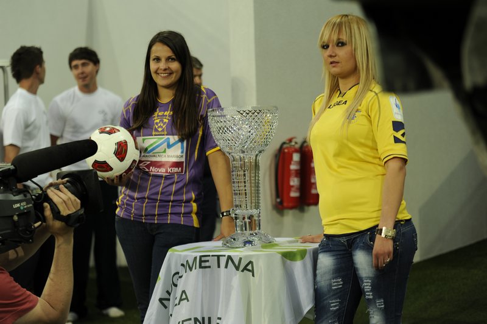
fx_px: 946
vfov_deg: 19.4
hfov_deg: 28.9
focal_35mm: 70
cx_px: 244
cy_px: 162
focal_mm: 70
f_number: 2.8
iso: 500
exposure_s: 1/320
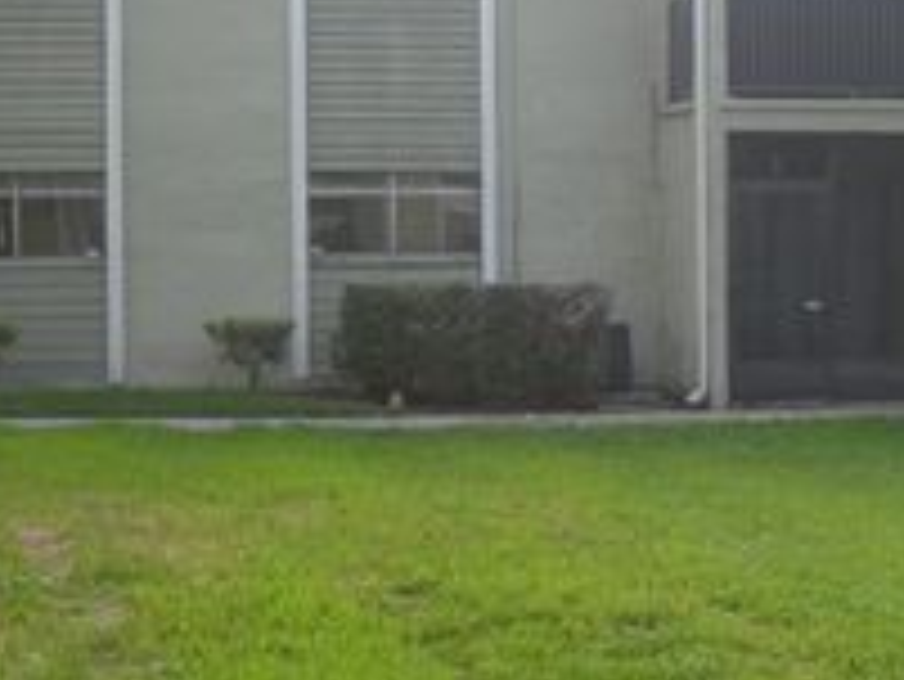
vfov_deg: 17.0
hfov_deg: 22.3
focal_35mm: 87
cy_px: 236
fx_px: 2273
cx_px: 643
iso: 80
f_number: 3.6
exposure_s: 1/180
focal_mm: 6.3
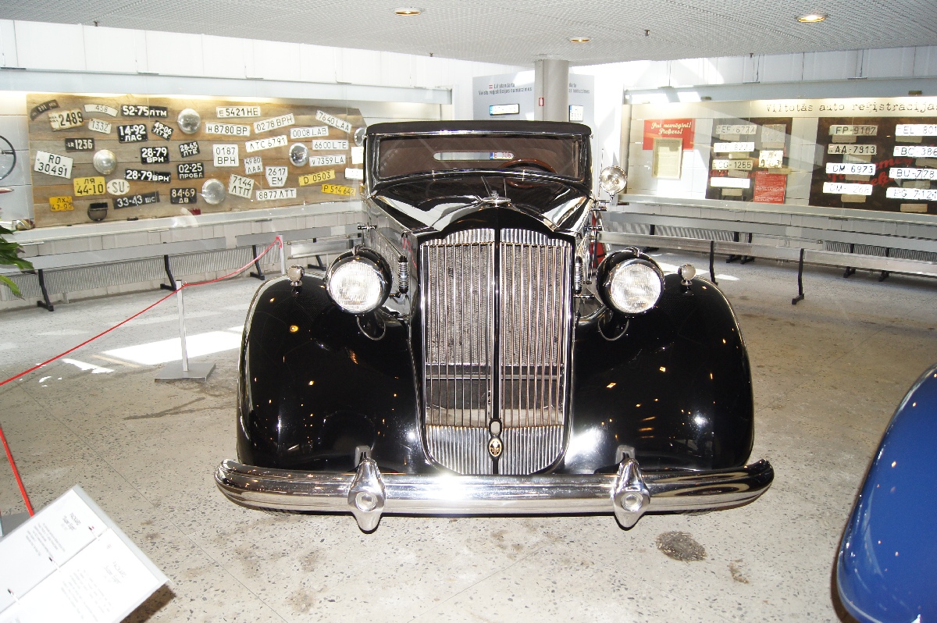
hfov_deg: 67.4
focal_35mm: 27
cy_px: 312
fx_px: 702
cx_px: 468
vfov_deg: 47.9
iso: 400
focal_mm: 18
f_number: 3.5
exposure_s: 1/100
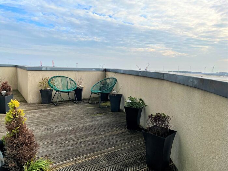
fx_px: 171
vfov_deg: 53.1
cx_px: 114
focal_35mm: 26
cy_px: 86
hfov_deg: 67.3
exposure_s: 1/1923
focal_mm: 5.1
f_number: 1.6
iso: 50
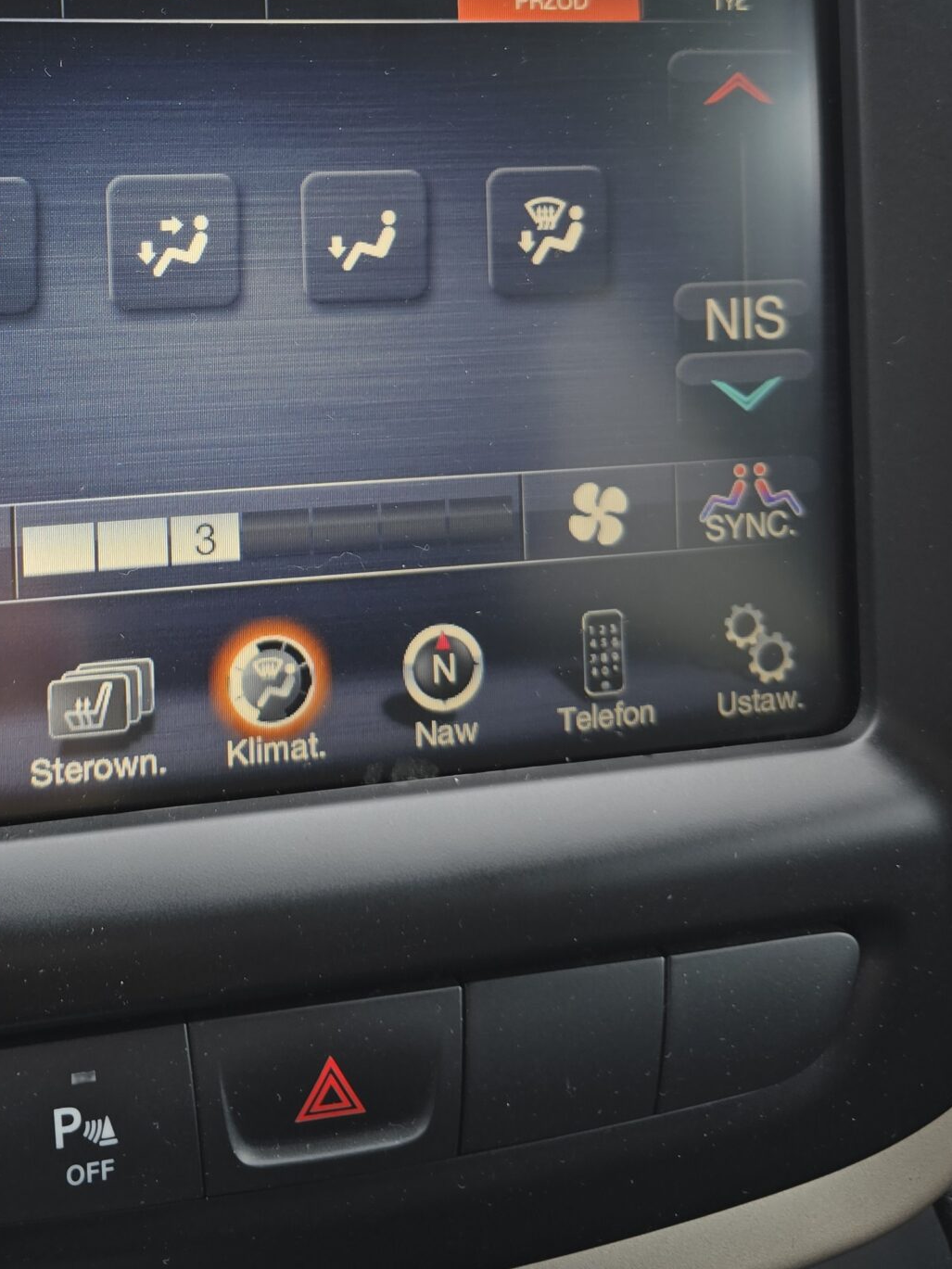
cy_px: 275
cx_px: 228
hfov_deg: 32.9
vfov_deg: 42.1
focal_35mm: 43
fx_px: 1577
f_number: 1.7
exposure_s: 1/125
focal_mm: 6.3
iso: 25
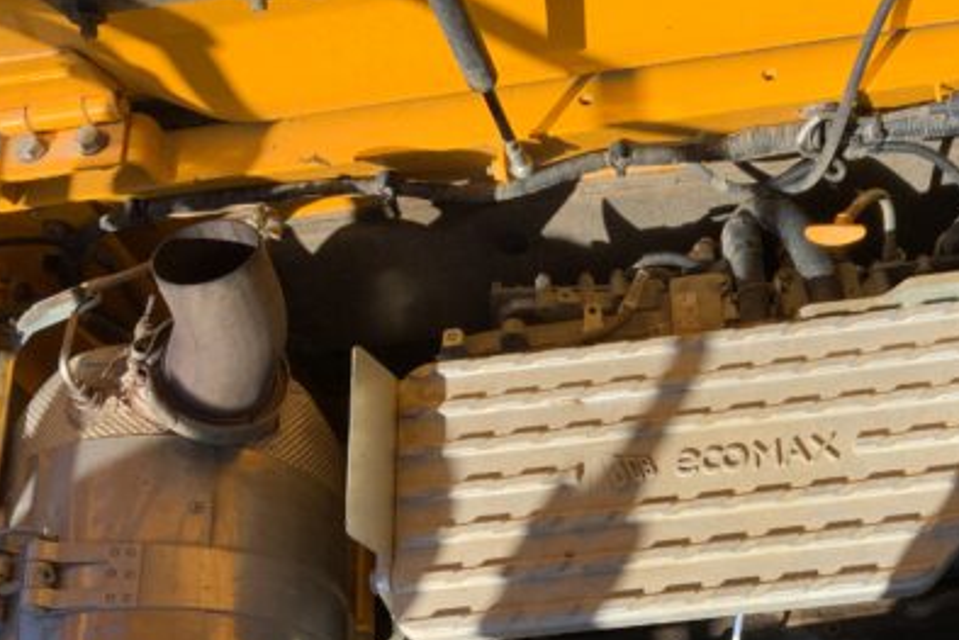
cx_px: 701
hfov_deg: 39.4
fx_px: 1306
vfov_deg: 27.0
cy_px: 516
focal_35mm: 49
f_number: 1.8
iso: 16
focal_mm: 3
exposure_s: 1/1675
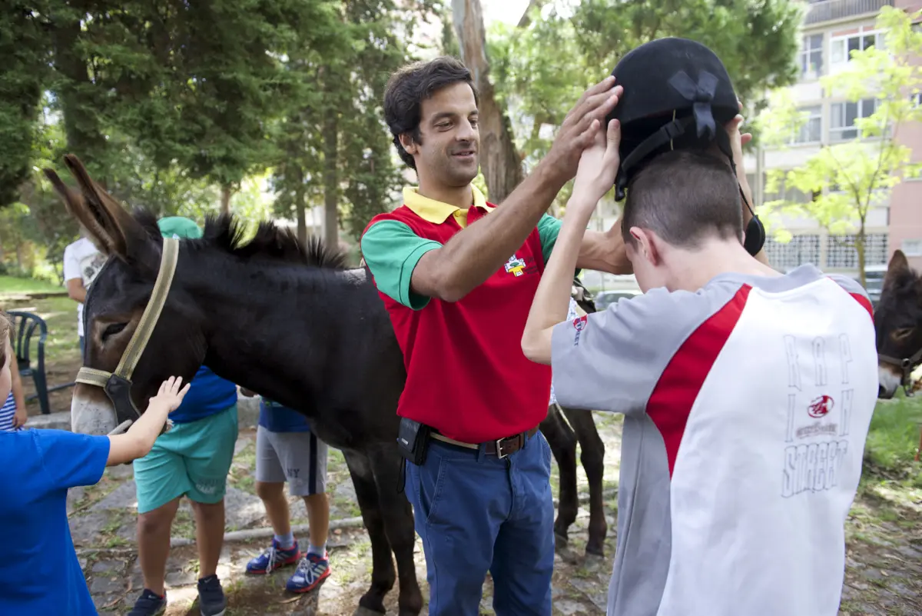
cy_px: 308
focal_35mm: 24
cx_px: 461
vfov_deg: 53.2
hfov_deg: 73.7
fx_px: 615
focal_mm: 24
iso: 160
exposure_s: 1/160
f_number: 4
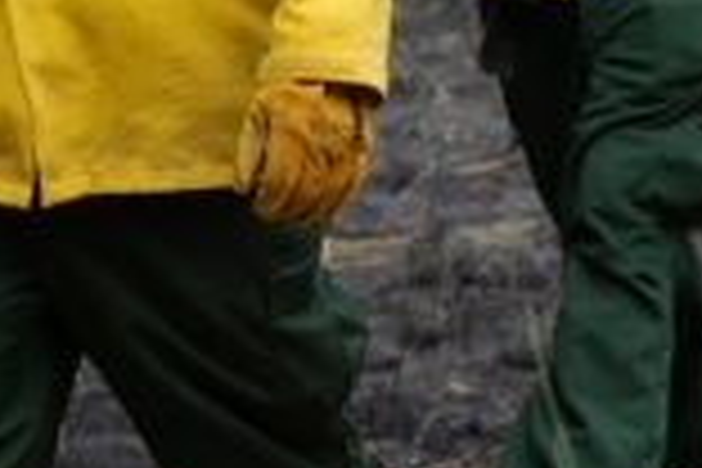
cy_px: -261
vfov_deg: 3.3
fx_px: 7975
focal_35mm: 409
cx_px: 1422
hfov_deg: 5.0
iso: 100
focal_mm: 83
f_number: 4.5
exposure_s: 1/200
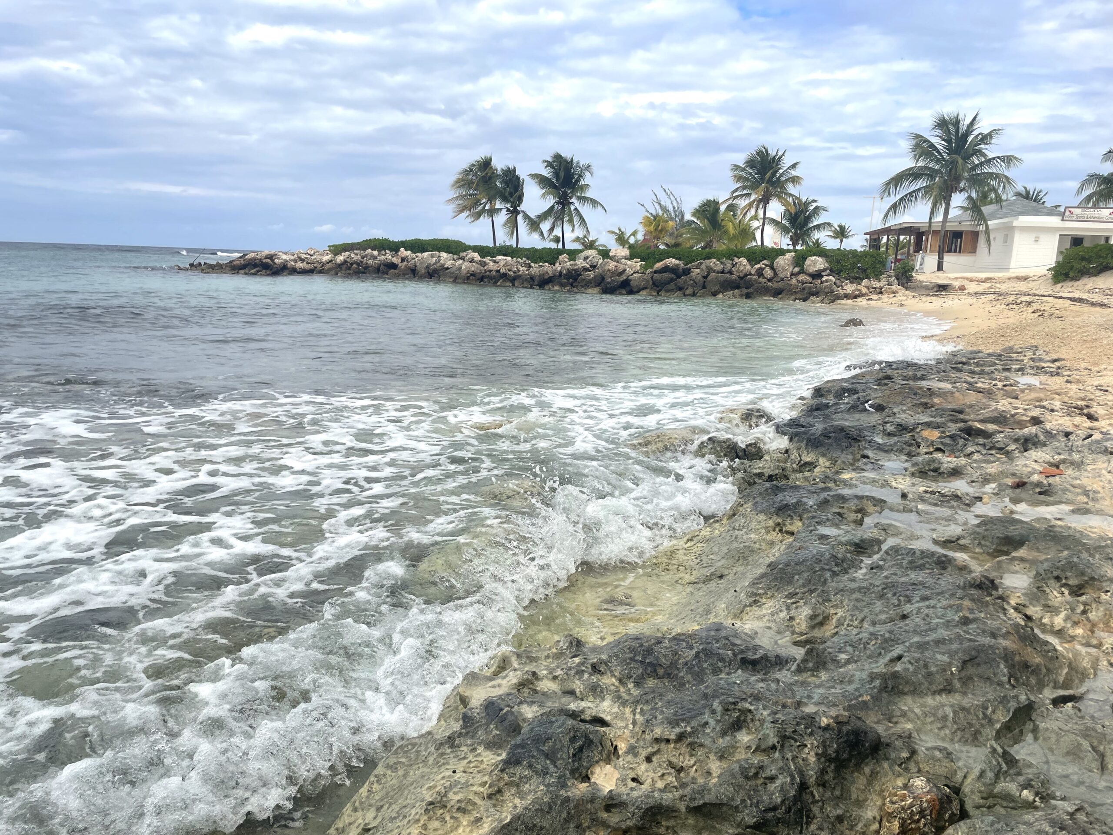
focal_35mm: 26
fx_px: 836
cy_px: 418
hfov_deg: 67.3
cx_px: 556
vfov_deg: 53.1
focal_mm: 4.2
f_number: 1.6
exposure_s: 1/3610
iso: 32
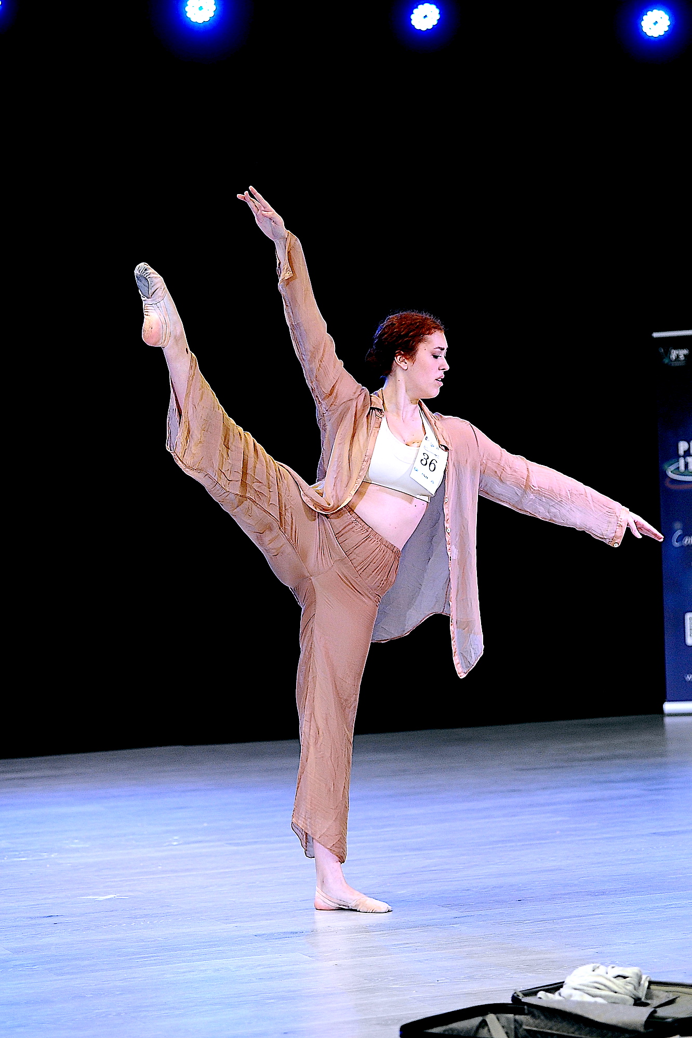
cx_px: 346
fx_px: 2654
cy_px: 519
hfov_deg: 14.9
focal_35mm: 92
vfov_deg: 22.1
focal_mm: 92
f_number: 3.5
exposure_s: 1/320
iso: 1600
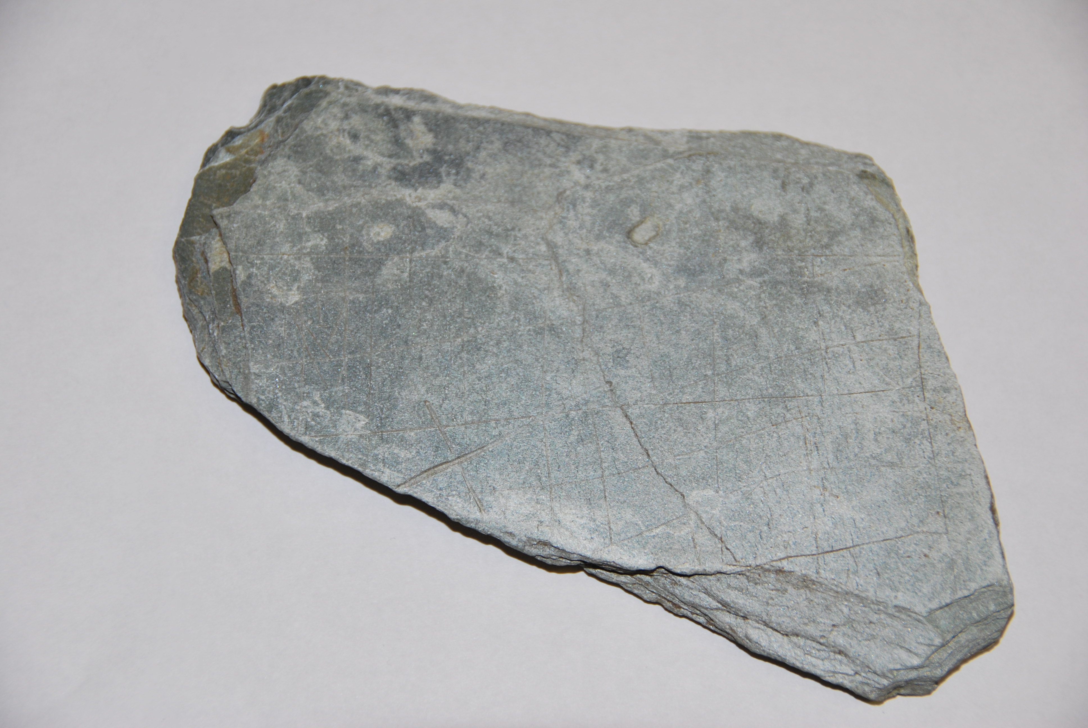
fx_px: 3722
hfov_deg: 16.6
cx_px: 544
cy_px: 364
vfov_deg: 11.2
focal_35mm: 123
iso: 200
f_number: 5.3
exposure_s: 1/60
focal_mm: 82
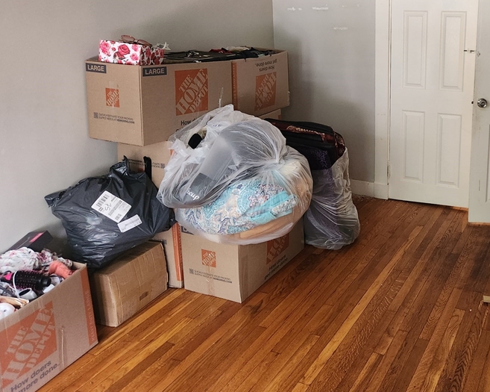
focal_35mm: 35
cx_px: 376
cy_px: 123
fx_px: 507
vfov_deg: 41.5
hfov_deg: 49.2
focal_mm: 5.4
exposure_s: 1/120
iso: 800
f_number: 1.8
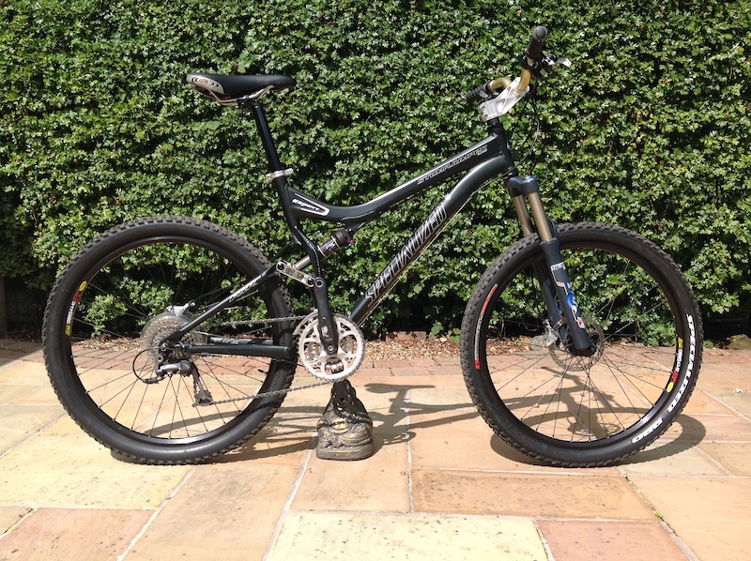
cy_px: 280
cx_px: 376
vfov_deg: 40.6
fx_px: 758
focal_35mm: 35
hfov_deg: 52.7
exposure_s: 1/1592
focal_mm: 4.28
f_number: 2.4
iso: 50
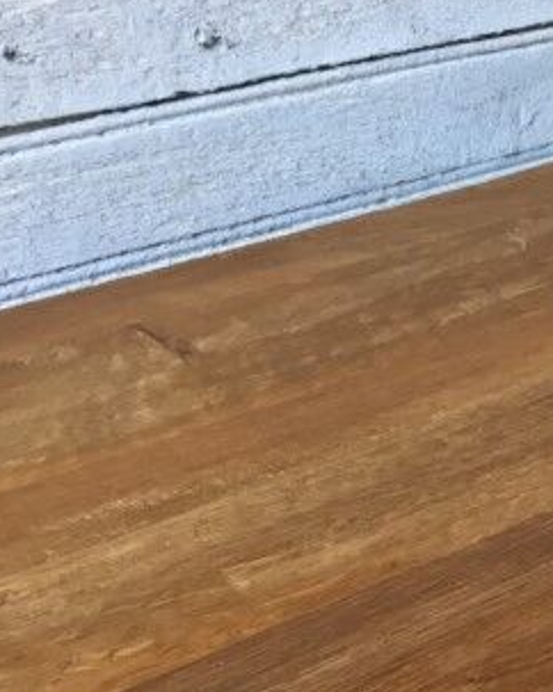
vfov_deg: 23.8
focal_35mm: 80
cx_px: 686
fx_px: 1638
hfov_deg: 18.1
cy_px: 452
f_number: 2.4
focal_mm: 3.3
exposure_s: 1/33
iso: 25
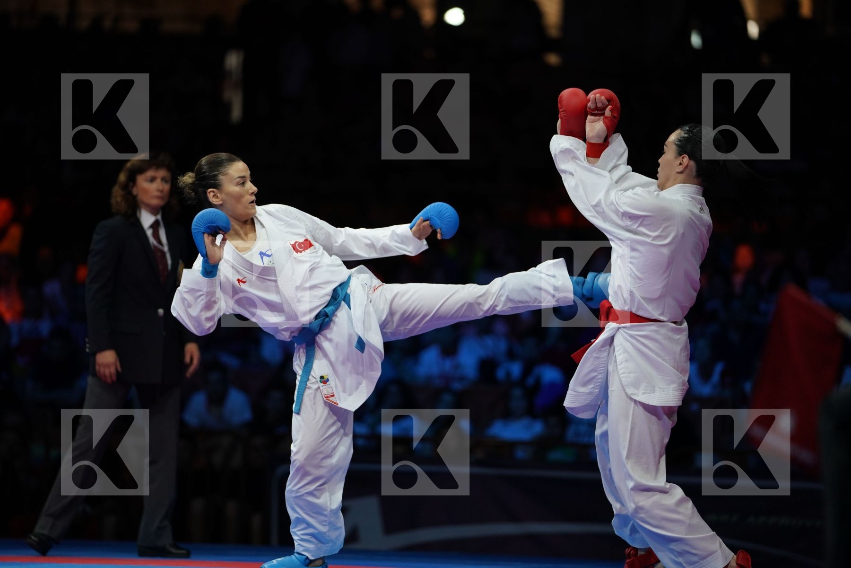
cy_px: 284
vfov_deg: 7.4
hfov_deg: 11.1
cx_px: 426
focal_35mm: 186
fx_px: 4396
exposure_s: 1/1000
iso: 800
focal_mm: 186
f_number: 2.8
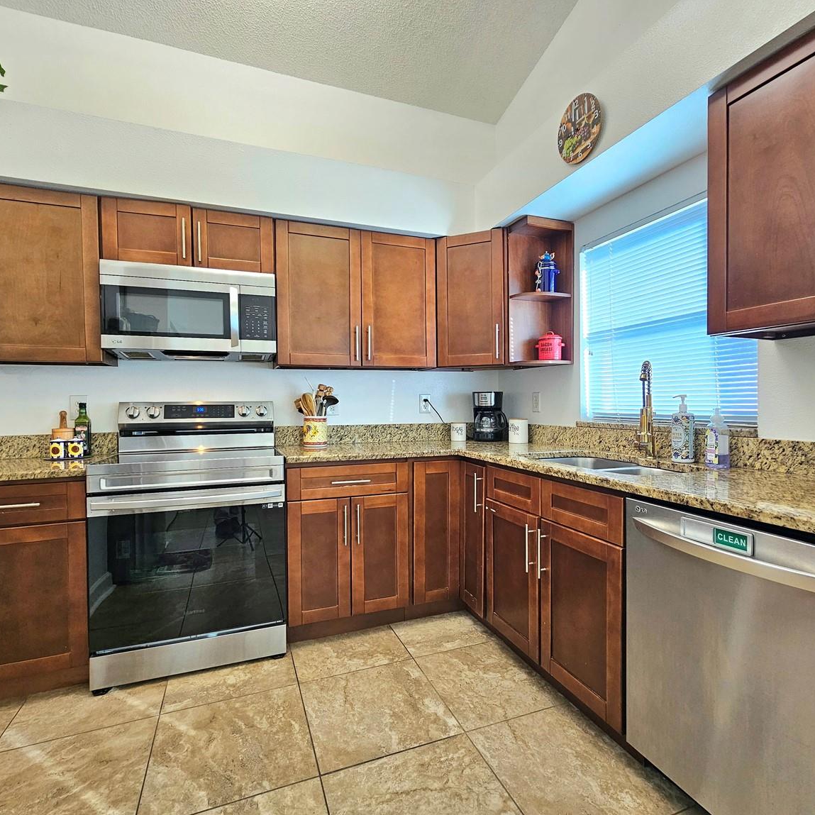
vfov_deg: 87.4
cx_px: 414
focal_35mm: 16
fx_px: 426
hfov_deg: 87.4
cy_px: 412
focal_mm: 2.2
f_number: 2.2
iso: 125
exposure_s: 1/60.2
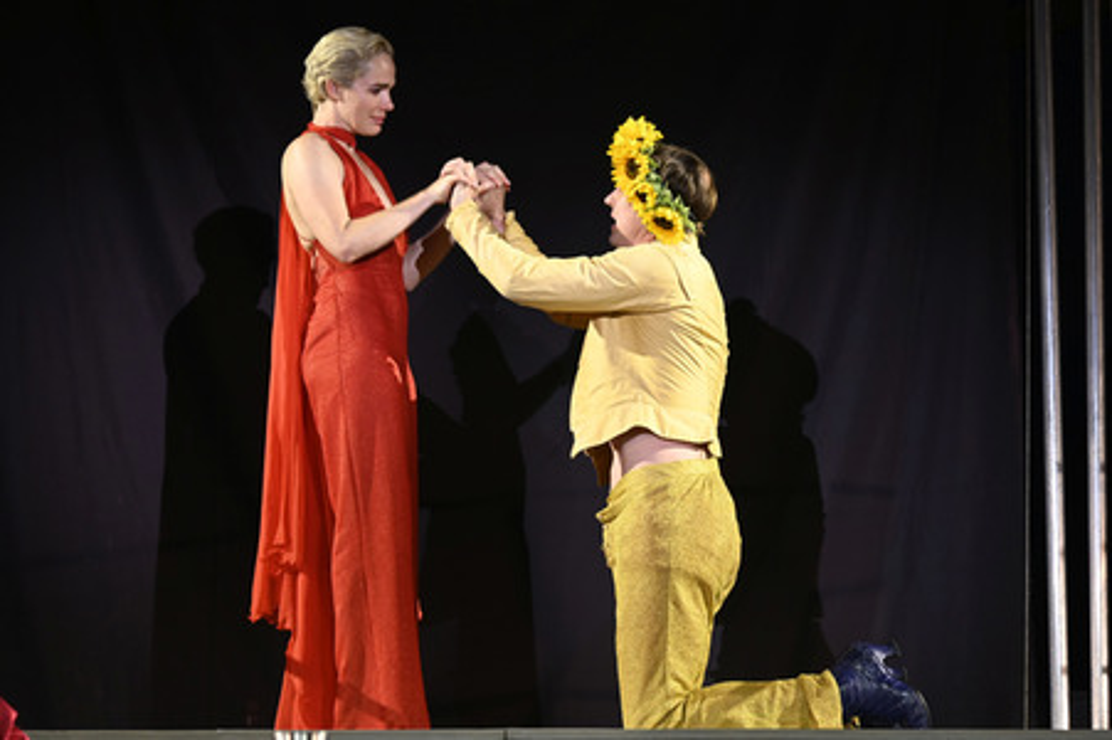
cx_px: 556
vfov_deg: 8.3
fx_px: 5093
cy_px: 370
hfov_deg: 12.5
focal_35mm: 165
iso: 1000
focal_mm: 165
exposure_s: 1/60
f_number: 6.3
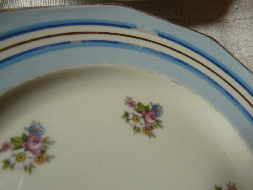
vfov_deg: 49.7
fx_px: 205
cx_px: 126
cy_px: 95
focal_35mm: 28
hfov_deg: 63.4
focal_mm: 4.6
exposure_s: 1/25
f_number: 2.8
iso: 200
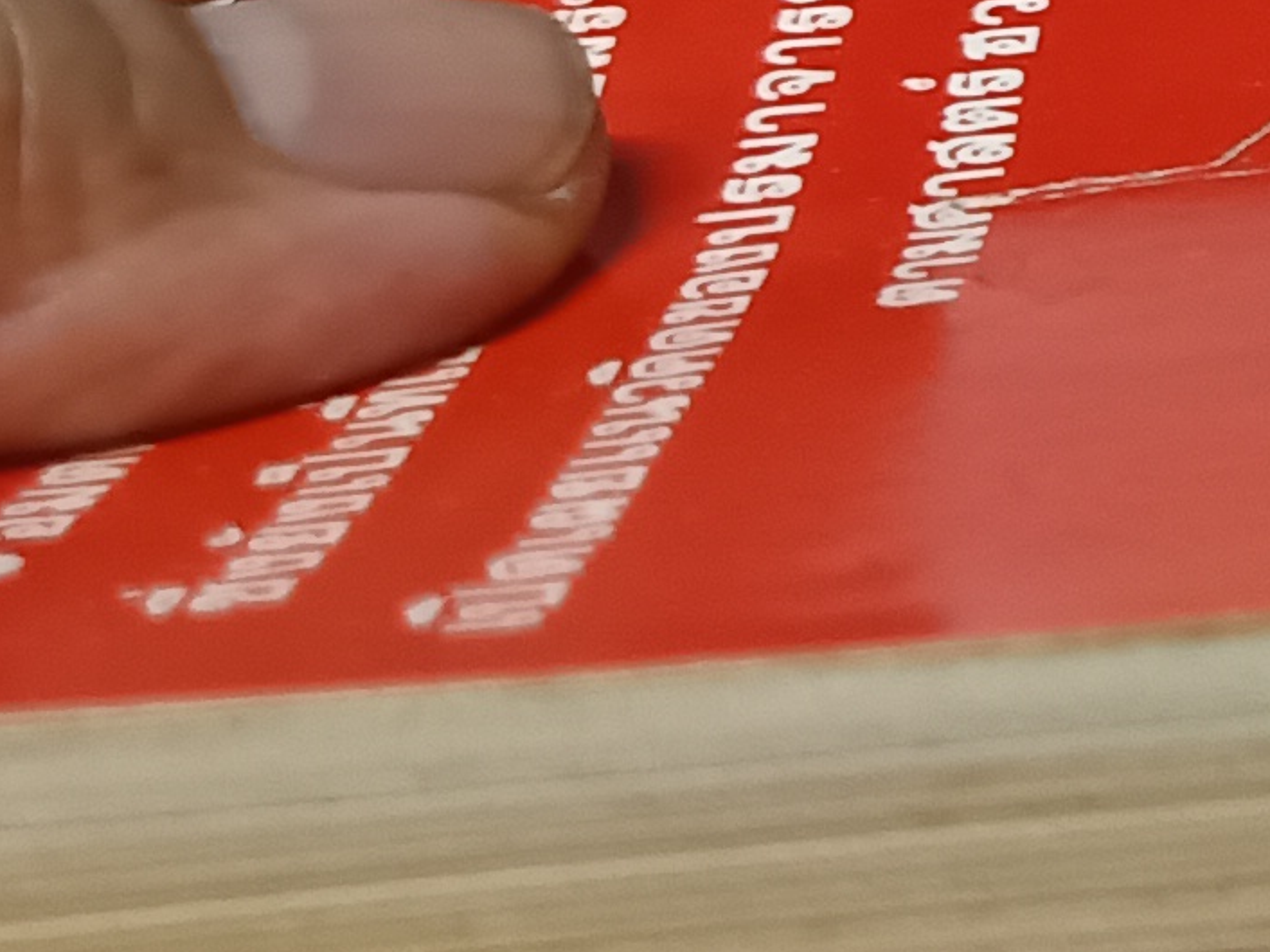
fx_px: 4988
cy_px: -126
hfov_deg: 12.7
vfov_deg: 10.7
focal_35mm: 136
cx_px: 2551
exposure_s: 1/25
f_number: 1.7
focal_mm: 5.31
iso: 953
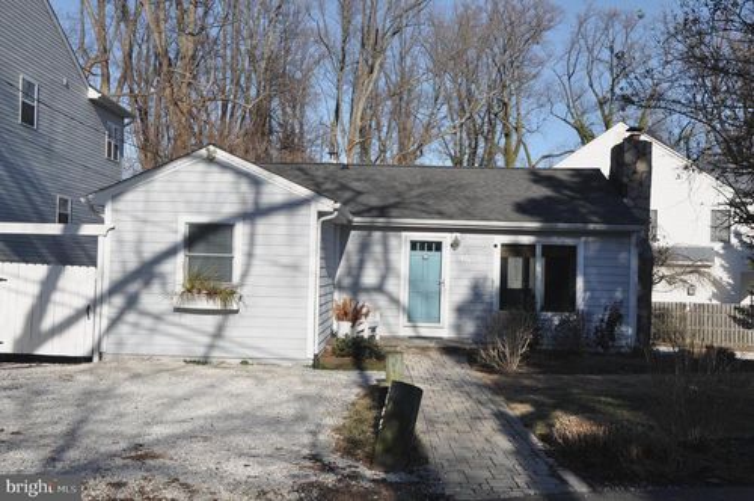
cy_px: 250
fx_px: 784
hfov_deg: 51.3
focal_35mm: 38
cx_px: 377
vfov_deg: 35.4
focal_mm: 25
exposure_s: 1/400
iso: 200
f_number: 9
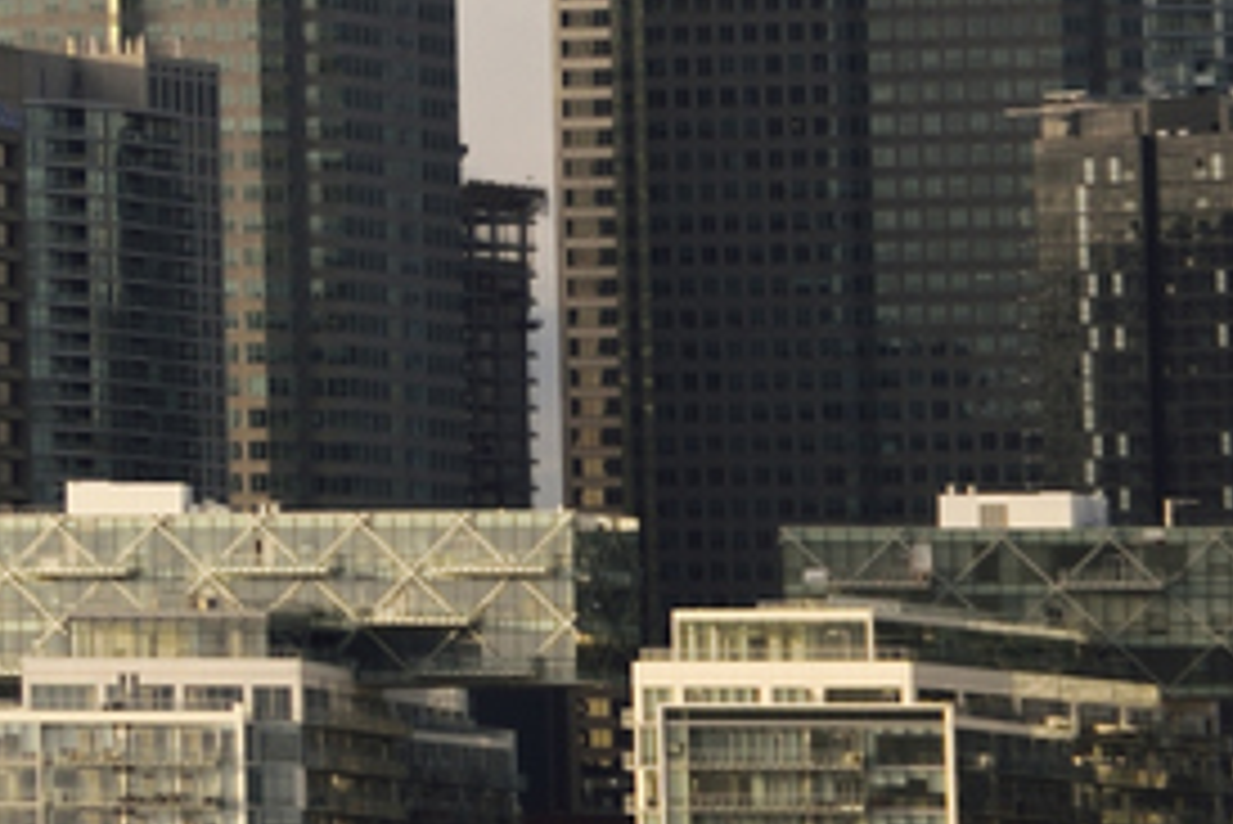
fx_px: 16448
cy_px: -1108
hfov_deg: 4.0
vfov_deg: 2.8
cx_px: -3456
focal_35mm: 480
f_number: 5
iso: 100
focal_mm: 62
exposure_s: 1/640
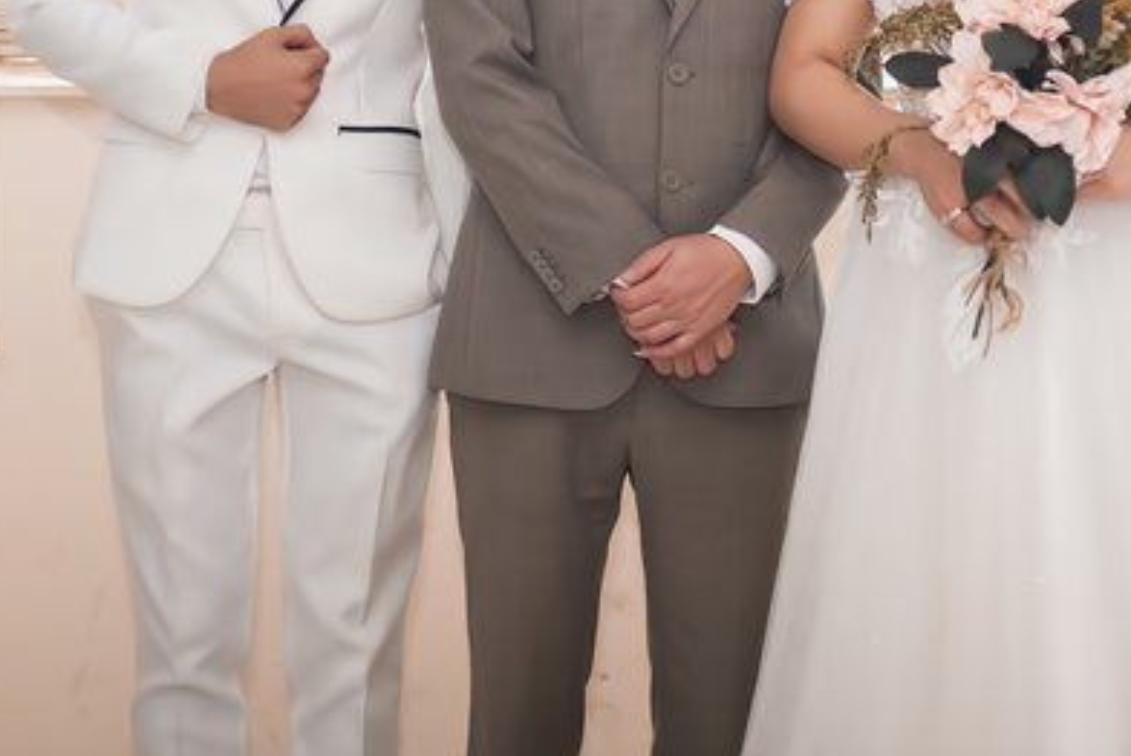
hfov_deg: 19.4
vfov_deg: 13.1
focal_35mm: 104
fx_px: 3270
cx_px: 886
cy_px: 53
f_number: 2.8
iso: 320
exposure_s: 1/200
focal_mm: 48
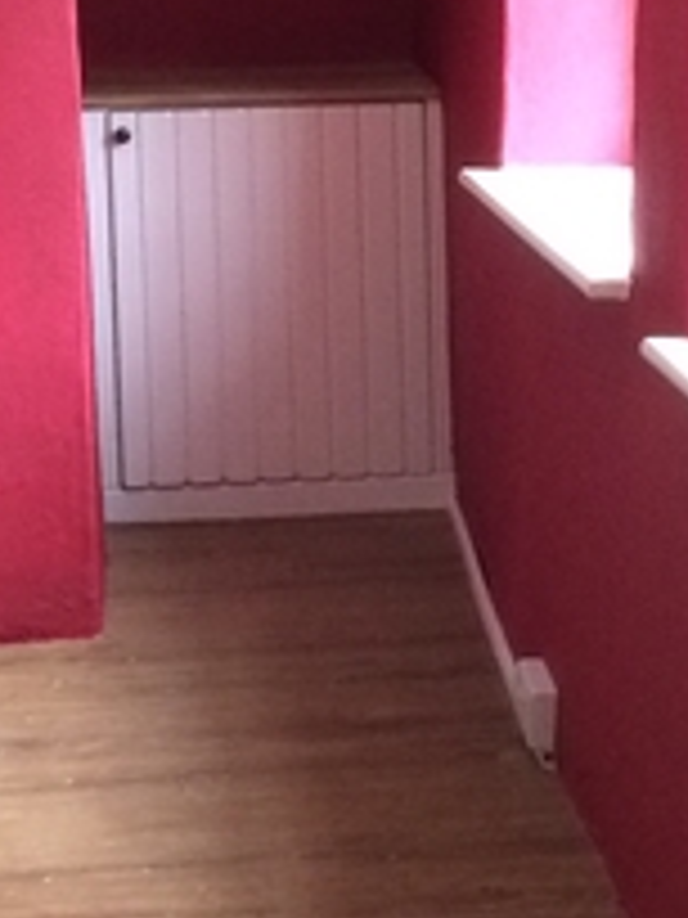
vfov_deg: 17.0
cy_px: 54
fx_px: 3021
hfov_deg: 13.0
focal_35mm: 114
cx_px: 400
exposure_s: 1/20
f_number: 2.2
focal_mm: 4.15
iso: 320
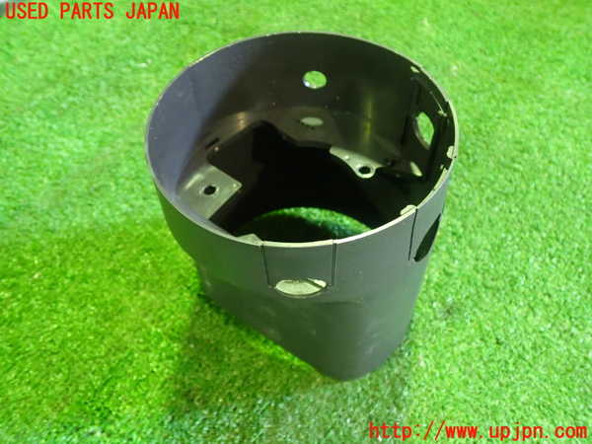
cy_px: 222
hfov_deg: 60.0
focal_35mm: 30
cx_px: 296
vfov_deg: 46.8
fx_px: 513
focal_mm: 5.4
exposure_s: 1/30
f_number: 2.3
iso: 1000
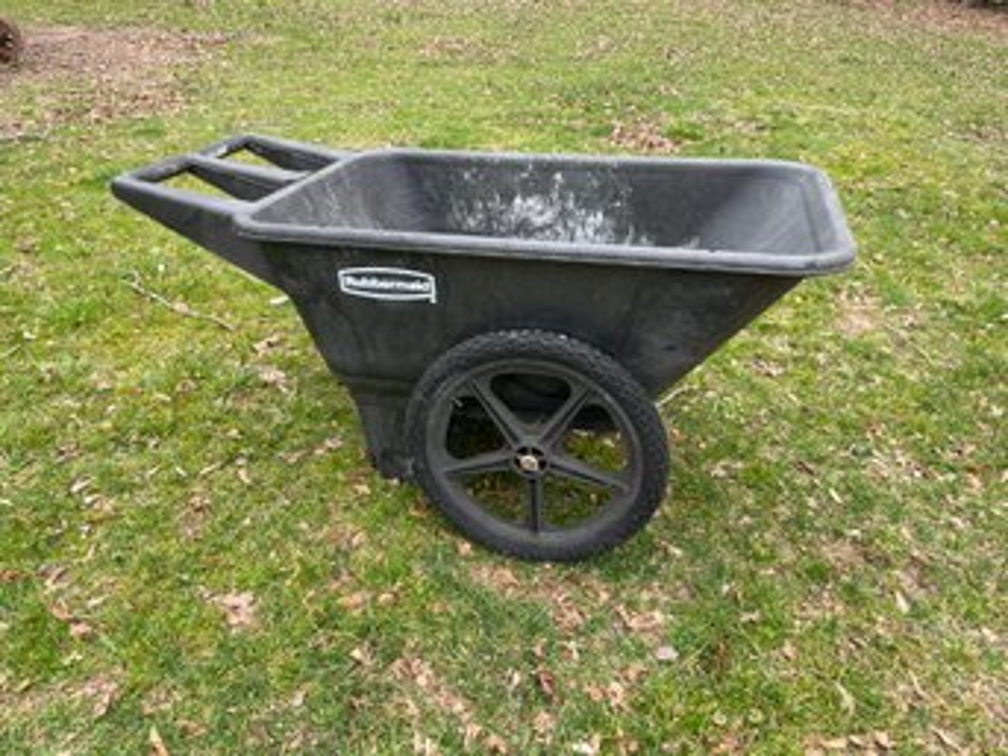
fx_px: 757
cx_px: 504
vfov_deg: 53.0
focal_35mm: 26
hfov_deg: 67.3
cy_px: 378
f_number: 1.6
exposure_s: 1/179
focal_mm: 4.2
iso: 32
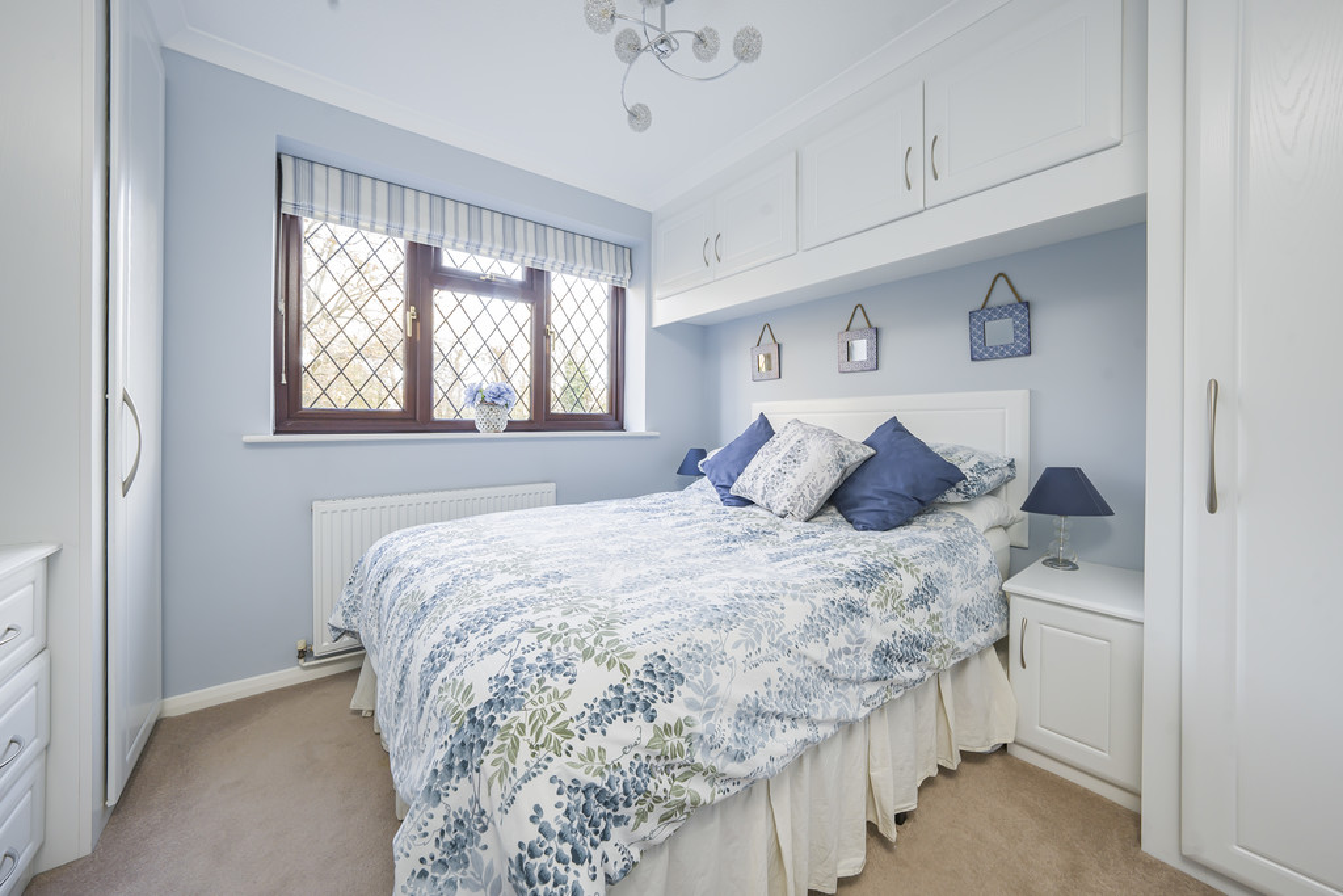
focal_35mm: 12
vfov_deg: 90.0
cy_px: 448
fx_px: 448
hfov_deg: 112.6
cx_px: 672
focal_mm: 12
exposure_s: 1/3
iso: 320
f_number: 9
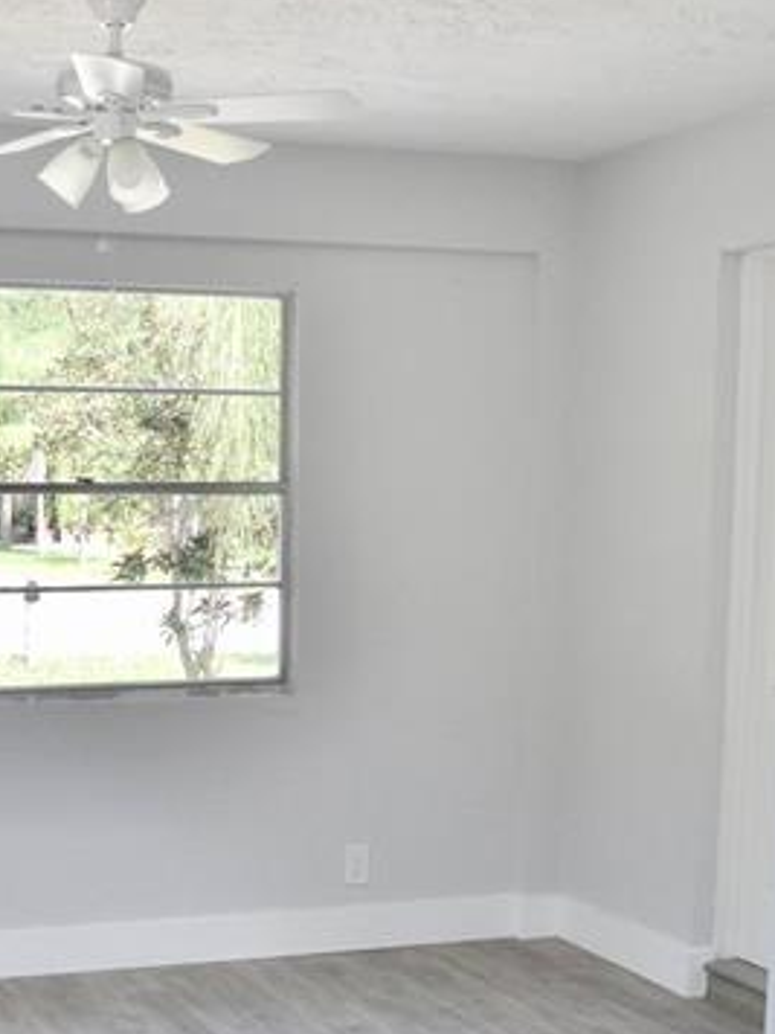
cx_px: 158
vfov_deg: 34.1
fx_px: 1672
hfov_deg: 25.7
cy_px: 674
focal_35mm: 56
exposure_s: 1/125
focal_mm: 18
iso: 320
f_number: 5.6
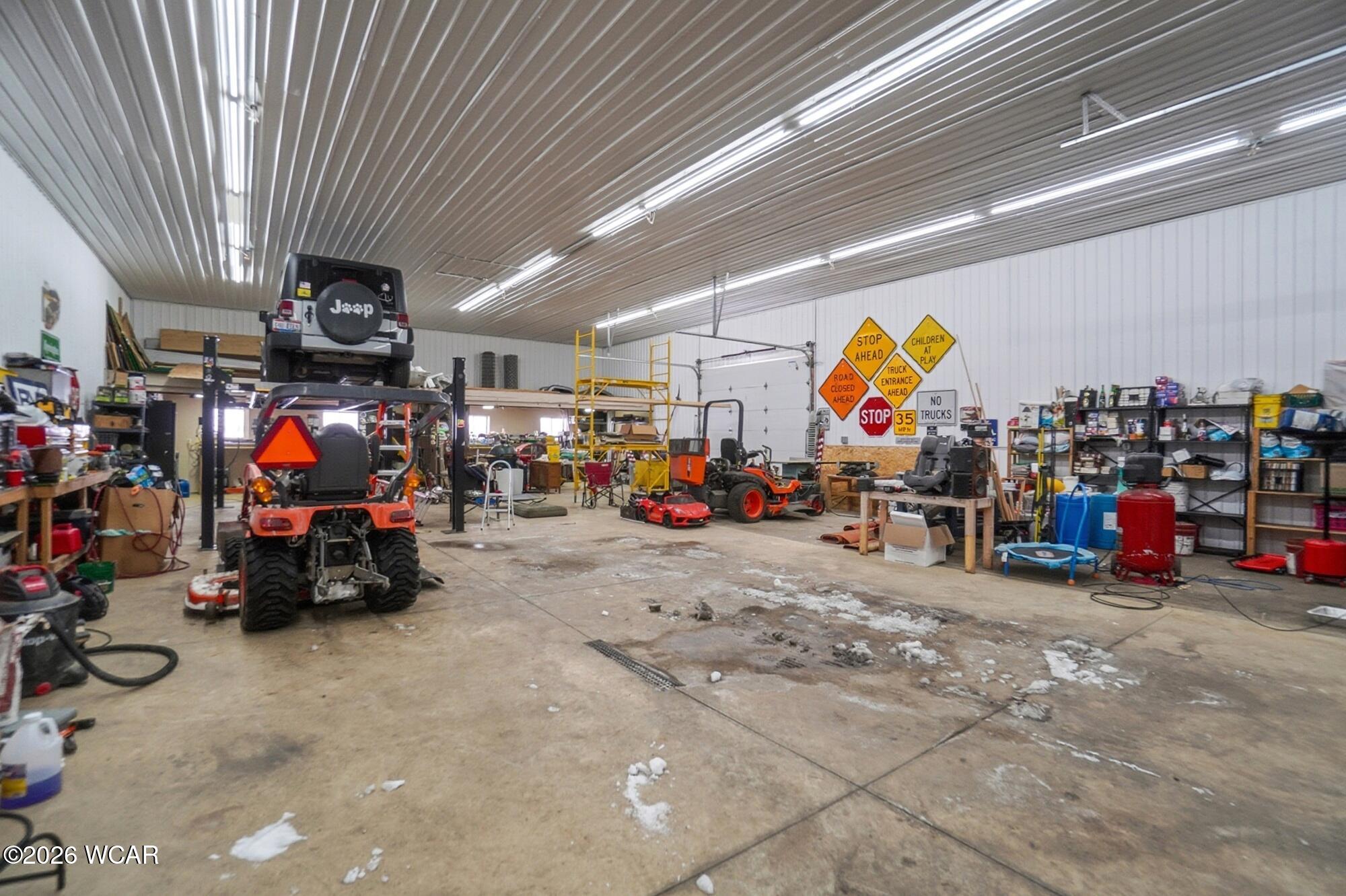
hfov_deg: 100.4
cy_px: 448
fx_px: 561
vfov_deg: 77.3
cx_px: 673
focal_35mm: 15
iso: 125
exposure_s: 1/350
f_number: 5.6
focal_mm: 10
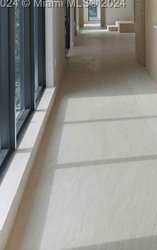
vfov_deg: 34.4
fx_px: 370
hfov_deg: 14.9
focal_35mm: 54
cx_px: 375
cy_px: 4
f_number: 4.5
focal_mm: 16
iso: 125
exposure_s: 1/250
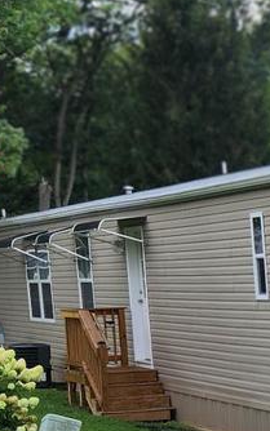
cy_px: 437
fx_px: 1235
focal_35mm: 105
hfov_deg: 11.2
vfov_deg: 19.2
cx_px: 563
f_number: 1.8
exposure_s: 1/1123
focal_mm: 5.4
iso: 20
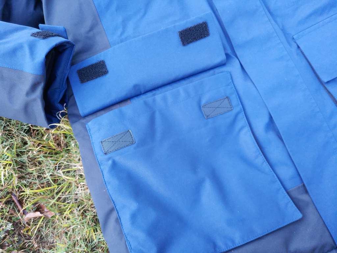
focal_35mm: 32
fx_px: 312
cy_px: 126
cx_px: 168
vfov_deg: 44.2
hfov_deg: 56.8
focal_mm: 4.5
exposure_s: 1/50
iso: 192
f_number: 2
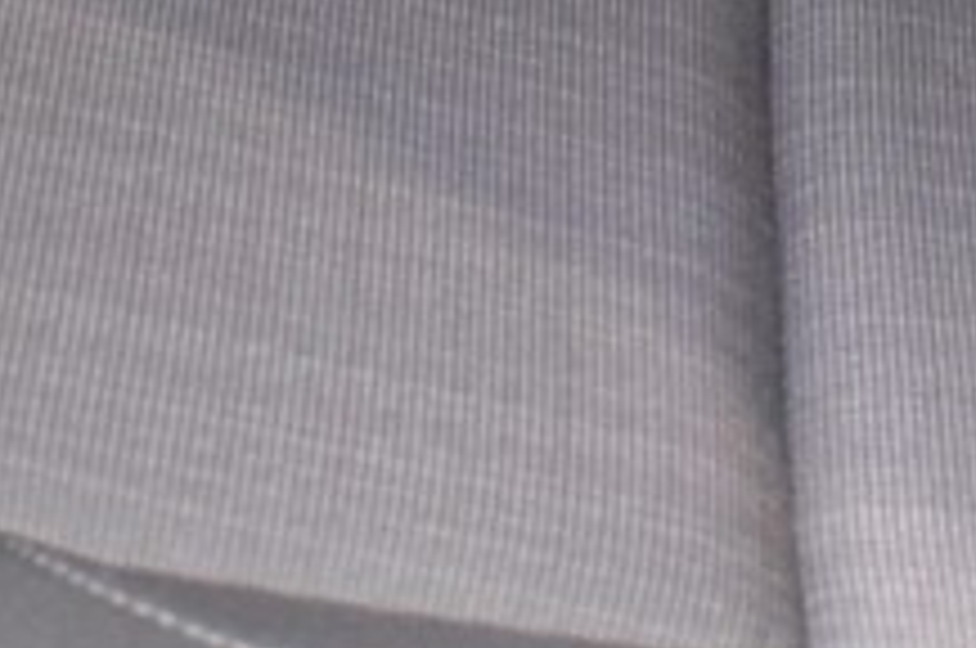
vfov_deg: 7.0
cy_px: -711
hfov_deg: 10.8
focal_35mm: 187
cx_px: 1282
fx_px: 5062
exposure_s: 1/25
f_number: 3.5
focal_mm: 18
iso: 3200
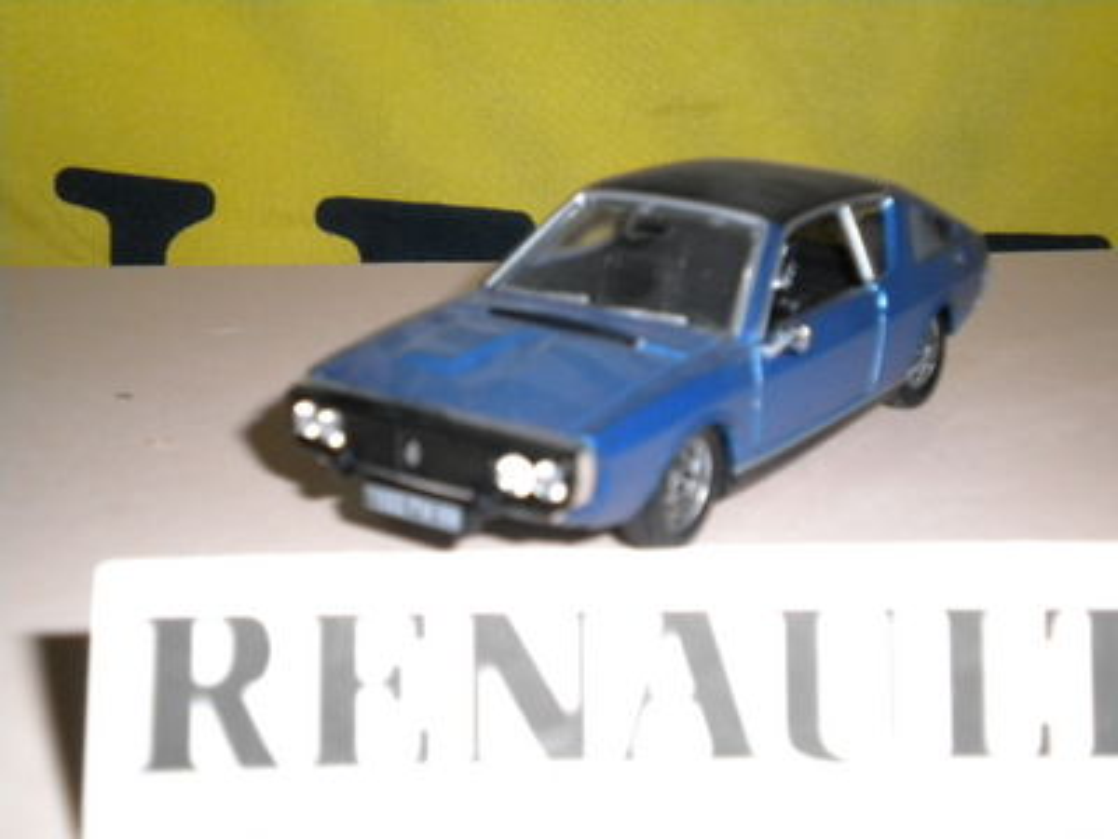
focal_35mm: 52
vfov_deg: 28.0
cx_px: 559
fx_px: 1679
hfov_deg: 36.8
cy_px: 420
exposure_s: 1/30
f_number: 3.9
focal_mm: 9.3
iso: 400
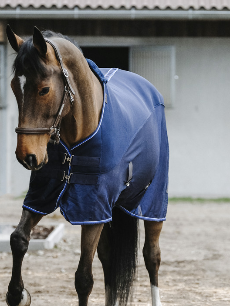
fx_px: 2764
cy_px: 202
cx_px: 109
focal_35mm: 312
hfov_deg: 4.8
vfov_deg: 6.3
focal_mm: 148.4
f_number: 4.5
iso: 2500
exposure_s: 1/500
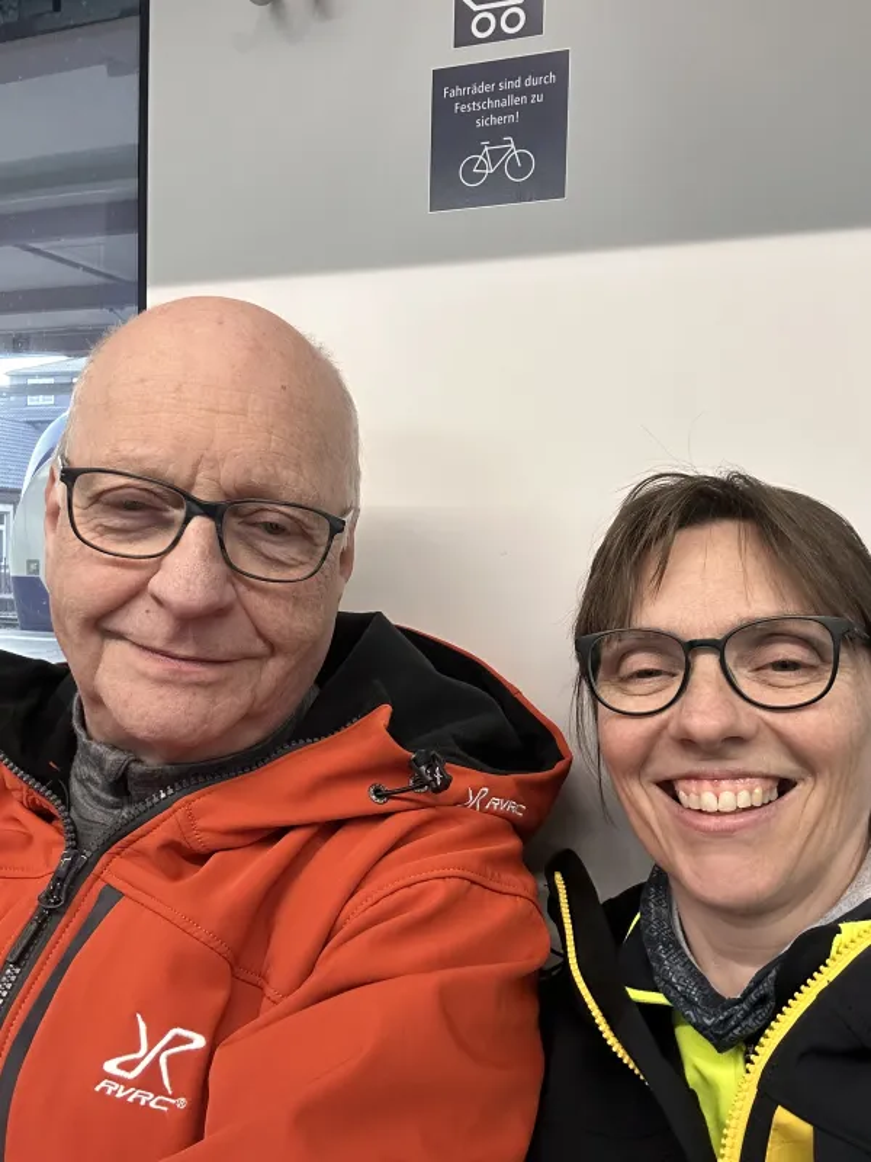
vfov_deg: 60.0
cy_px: 581
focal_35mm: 30
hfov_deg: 46.8
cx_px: 436
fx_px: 1006
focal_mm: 2.69
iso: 200
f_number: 1.9
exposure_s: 1/60
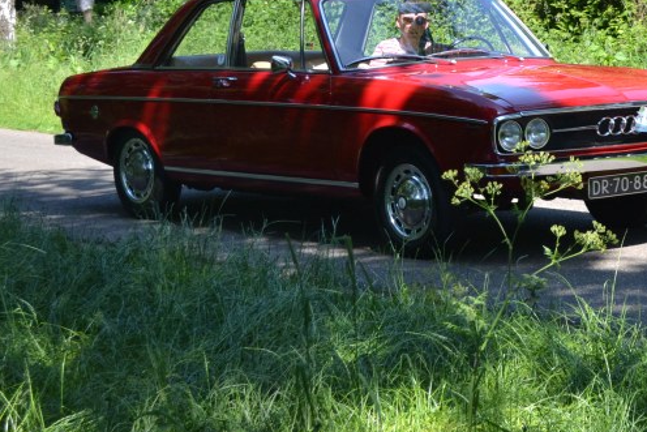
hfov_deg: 17.4
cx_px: 650
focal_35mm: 115
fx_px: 2067
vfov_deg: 11.8
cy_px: 29
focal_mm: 38
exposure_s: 1/125
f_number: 5.6
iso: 100
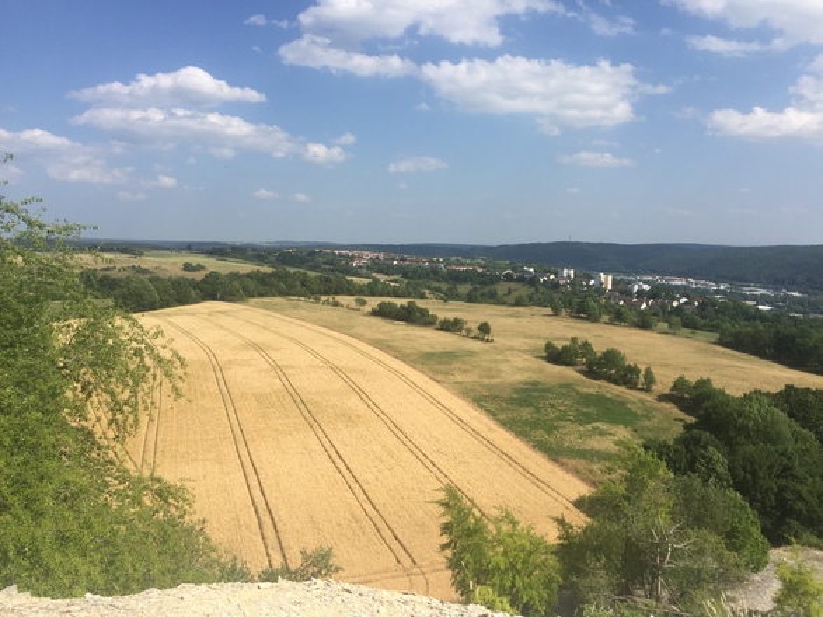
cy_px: 308
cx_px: 412
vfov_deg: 48.2
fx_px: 689
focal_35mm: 29
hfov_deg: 61.7
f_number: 2.2
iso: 32
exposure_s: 1/2639
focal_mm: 4.15
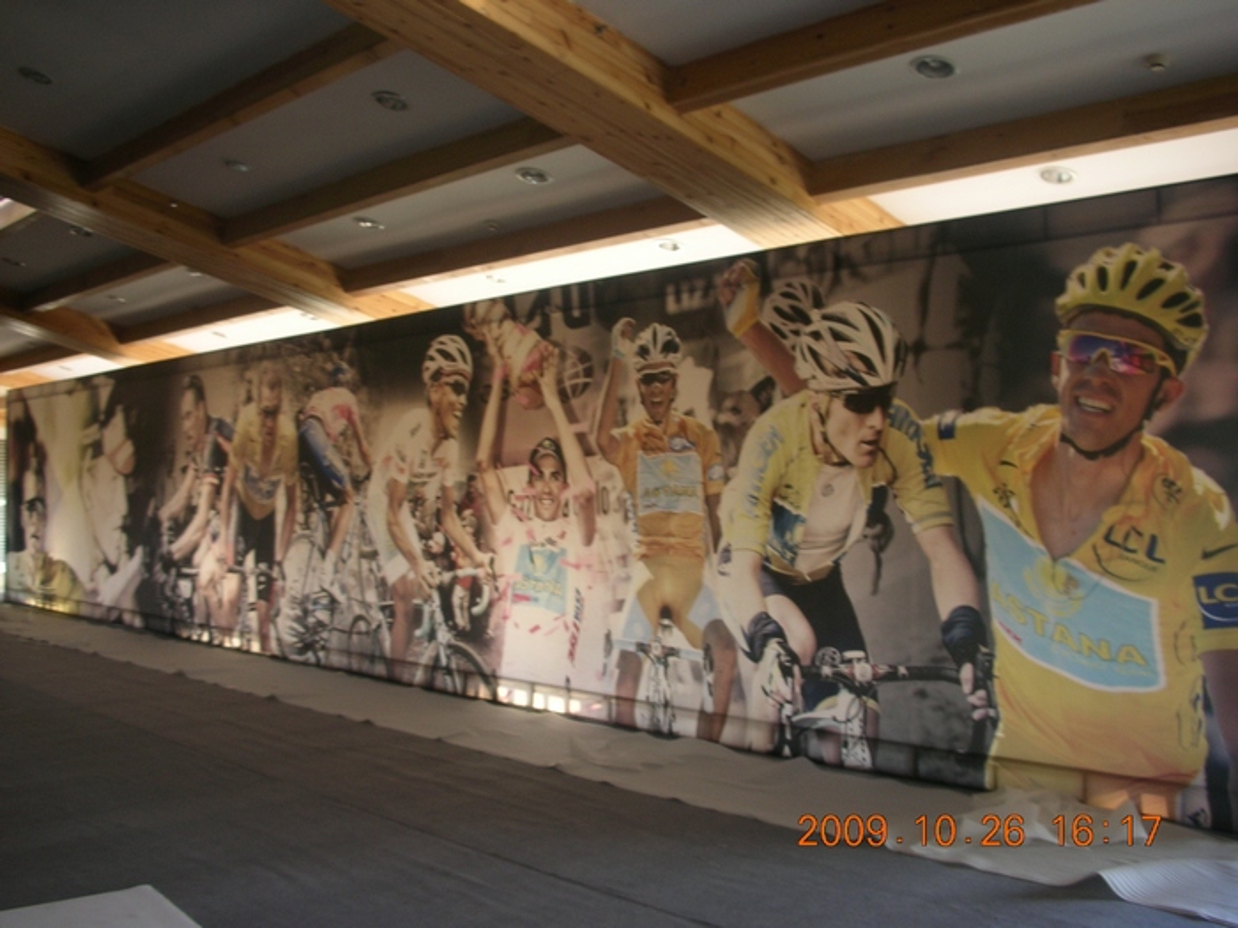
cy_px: 464
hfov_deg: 52.6
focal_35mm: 35
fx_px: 1252
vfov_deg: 40.7
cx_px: 619
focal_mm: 5.8
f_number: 3
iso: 50
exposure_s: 1/8
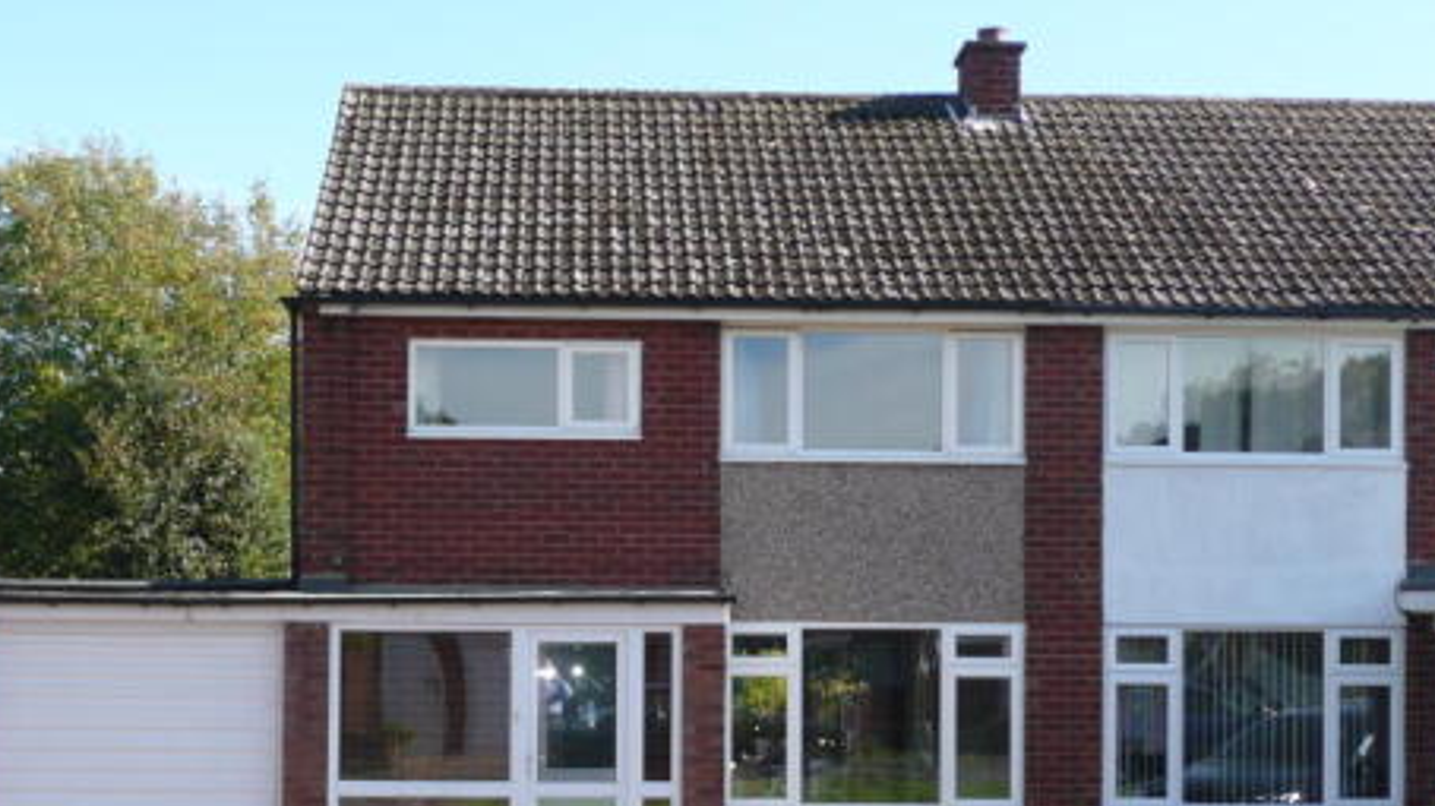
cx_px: 681
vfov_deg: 17.1
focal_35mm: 70
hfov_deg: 30.2
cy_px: 612
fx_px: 2663
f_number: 4.2
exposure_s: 1/250
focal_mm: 8.2
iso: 100
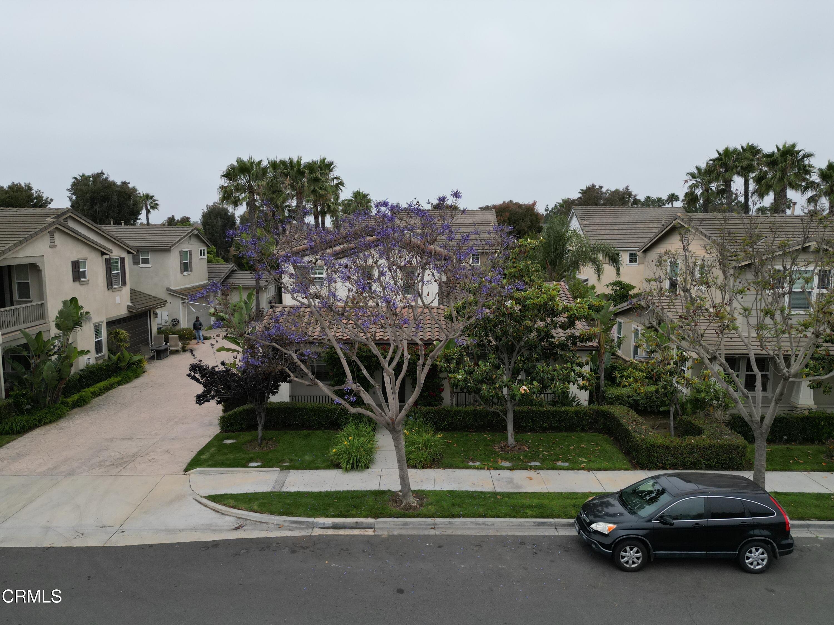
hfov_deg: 71.6
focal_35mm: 24
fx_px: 578
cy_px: 312
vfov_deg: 56.8
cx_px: 417
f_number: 1.7
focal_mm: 6.72
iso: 130
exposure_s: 1/3200
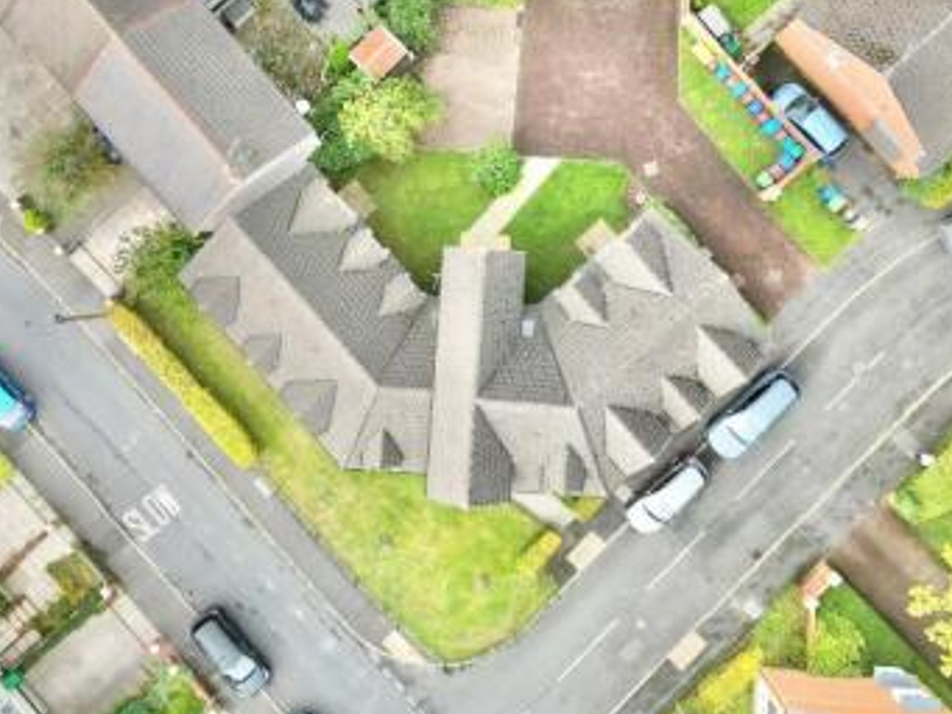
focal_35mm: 41
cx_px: 482
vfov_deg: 34.8
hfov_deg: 45.8
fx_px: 1128
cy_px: 238
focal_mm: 6.72
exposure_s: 1/640
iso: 110
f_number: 1.7
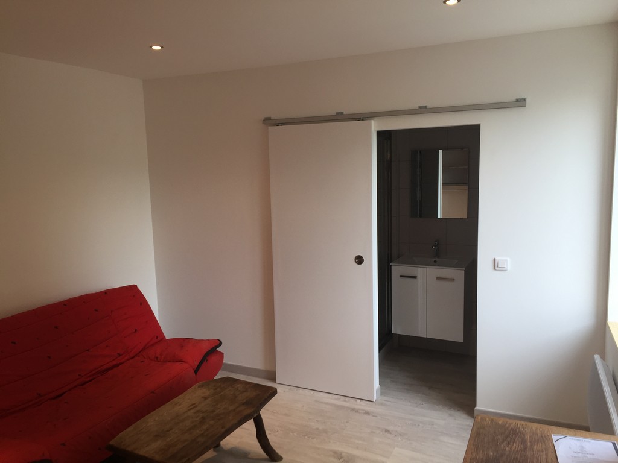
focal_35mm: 29
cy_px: 232
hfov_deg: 61.7
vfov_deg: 48.2
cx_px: 309
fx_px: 518
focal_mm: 4.15
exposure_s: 1/50
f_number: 2.2
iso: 32
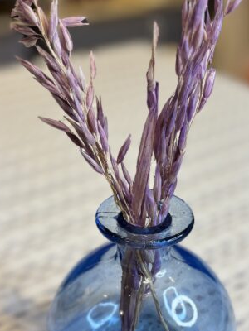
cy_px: 185
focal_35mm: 52
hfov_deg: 28.0
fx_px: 499
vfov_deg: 36.8
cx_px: 145
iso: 32
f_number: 1.6
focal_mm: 5.96
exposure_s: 1/119
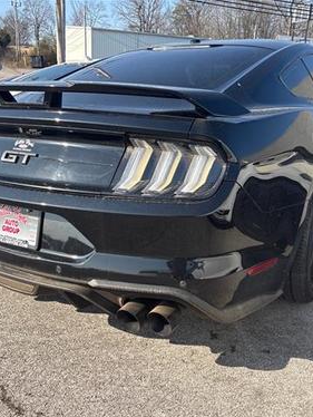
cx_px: 168
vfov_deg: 52.6
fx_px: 421
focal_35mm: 35
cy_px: 210
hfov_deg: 40.7
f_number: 1.6
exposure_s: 1/1706
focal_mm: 5.96
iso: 50
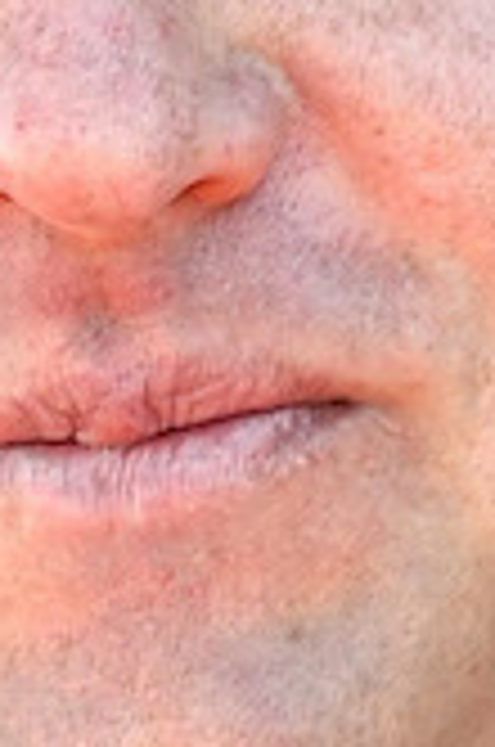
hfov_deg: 2.7
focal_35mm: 507
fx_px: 10500
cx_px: 230
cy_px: 788
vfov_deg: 4.1
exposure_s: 1/160
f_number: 10
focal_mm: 70
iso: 640
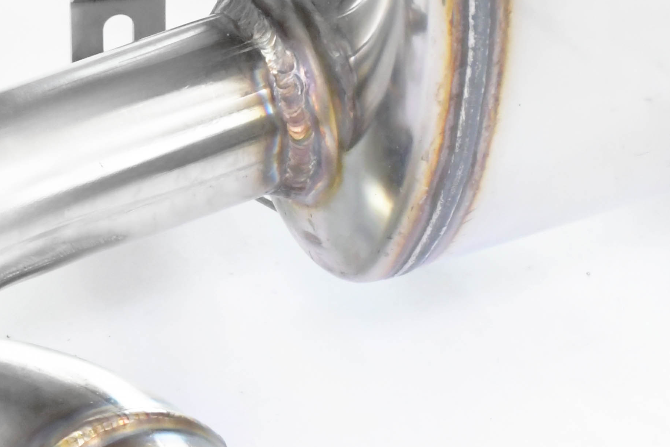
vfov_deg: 6.0
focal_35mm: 229
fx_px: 4262
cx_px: -139
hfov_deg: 8.9
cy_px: 187
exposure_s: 1/200
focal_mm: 50
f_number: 10
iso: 4000
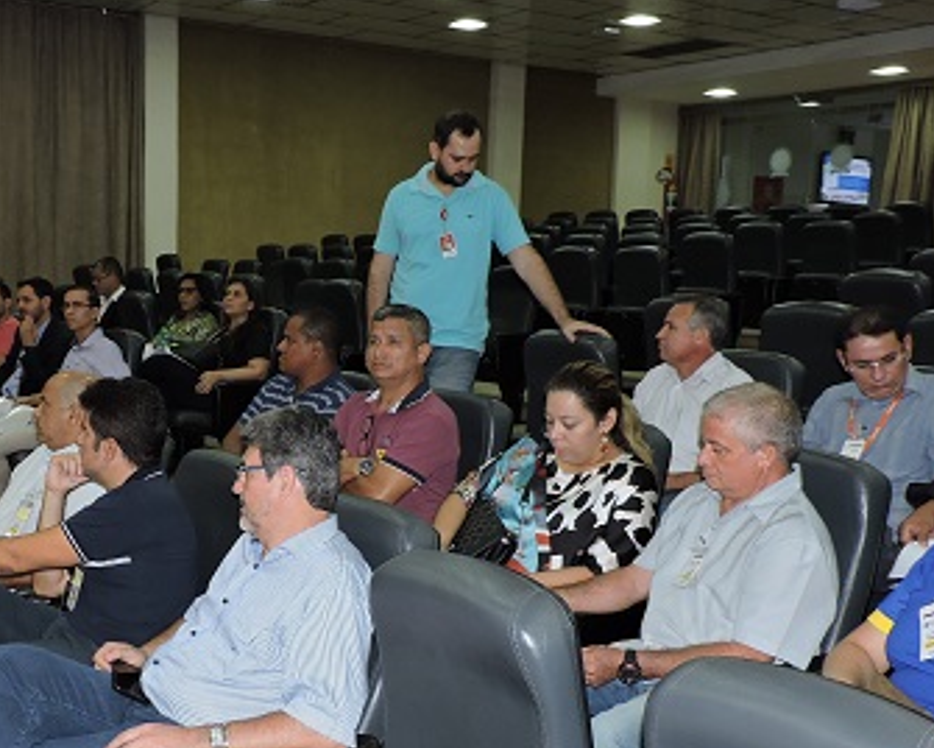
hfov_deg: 43.0
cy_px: 441
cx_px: 290
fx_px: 1161
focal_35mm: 42
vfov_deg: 35.6
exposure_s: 1/30
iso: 200
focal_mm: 4.3
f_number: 3
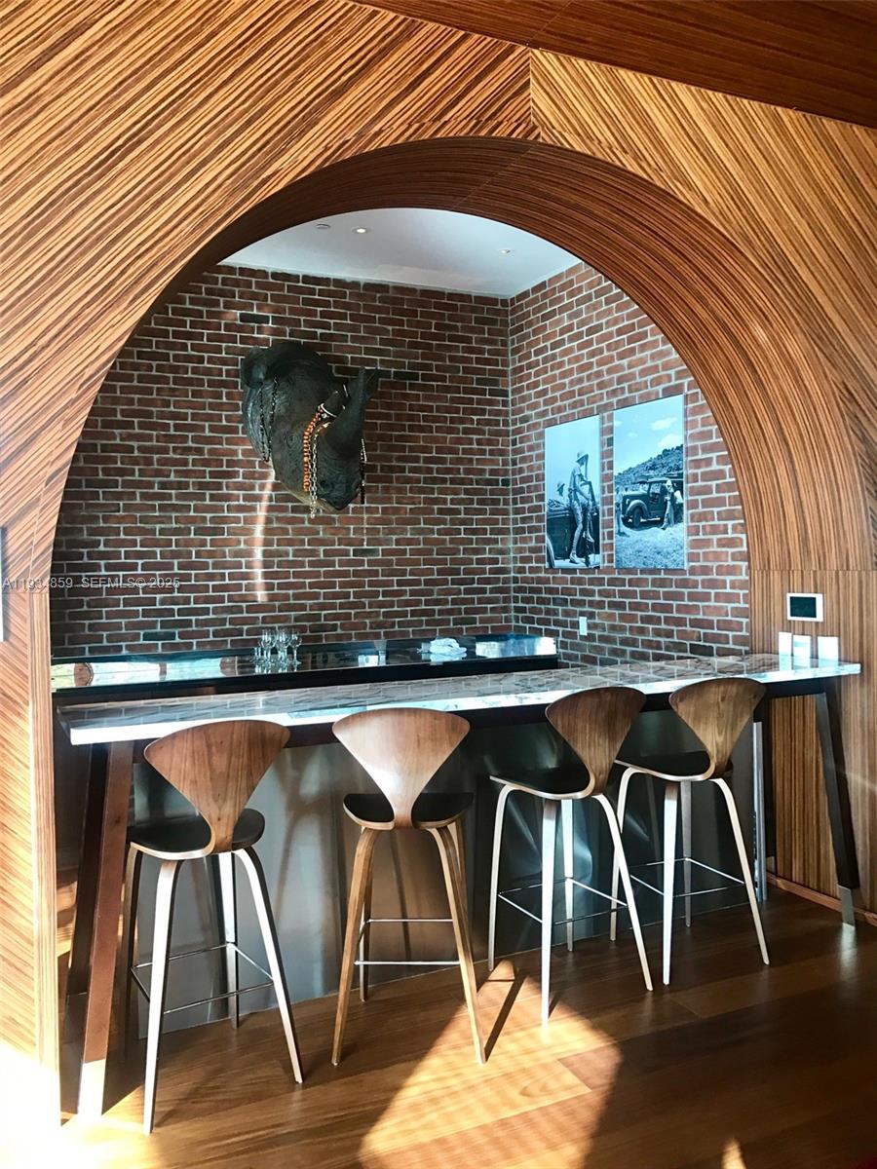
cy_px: 584
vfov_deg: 63.4
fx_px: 946
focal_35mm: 28
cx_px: 438
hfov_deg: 49.7
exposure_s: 1/40
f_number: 1.8
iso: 25
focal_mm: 3.99
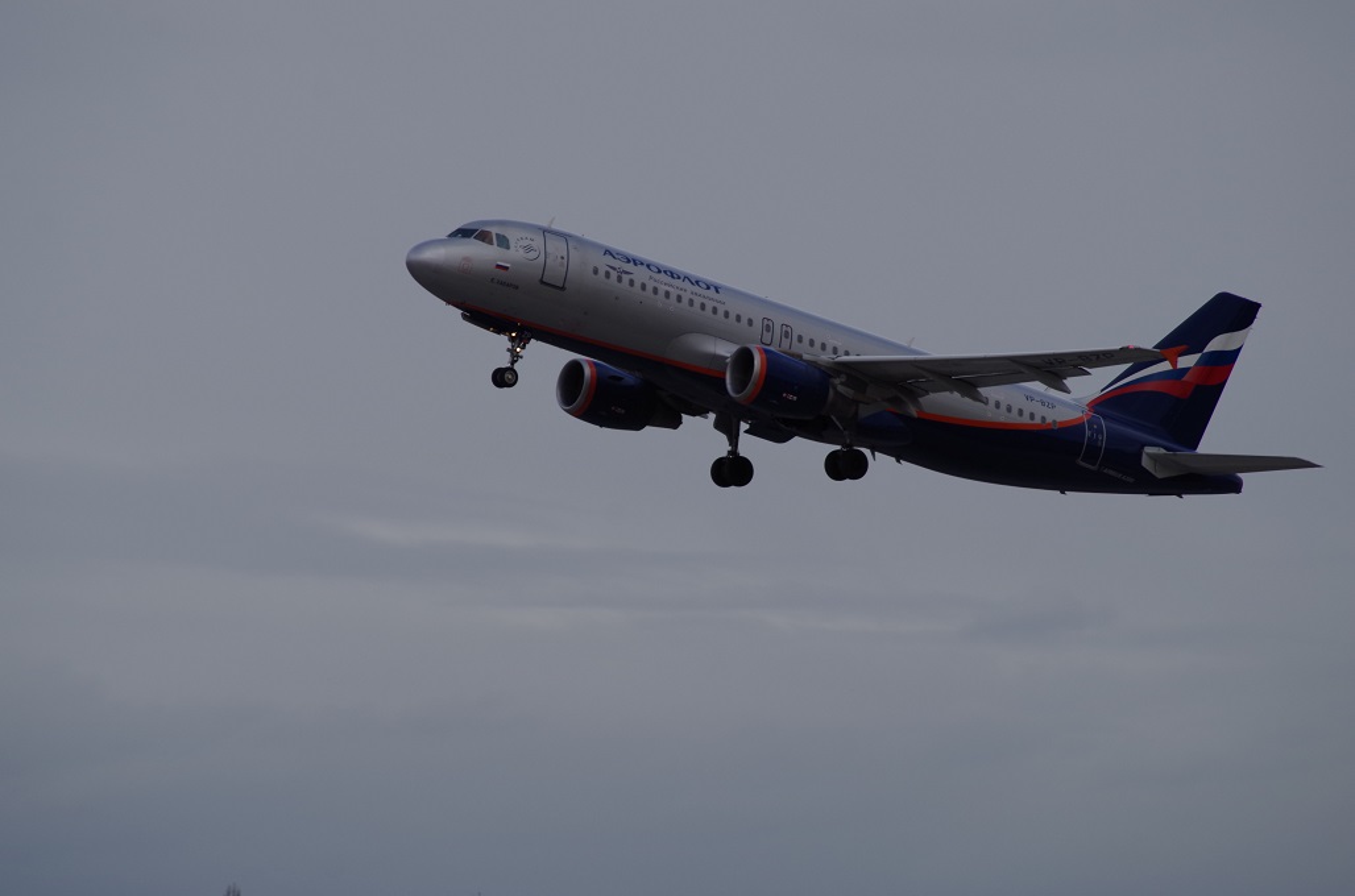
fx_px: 10701
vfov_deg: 4.8
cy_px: 448
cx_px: 678
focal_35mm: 285
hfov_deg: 7.2
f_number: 7.1
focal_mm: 190
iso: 200
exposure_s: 1/1000
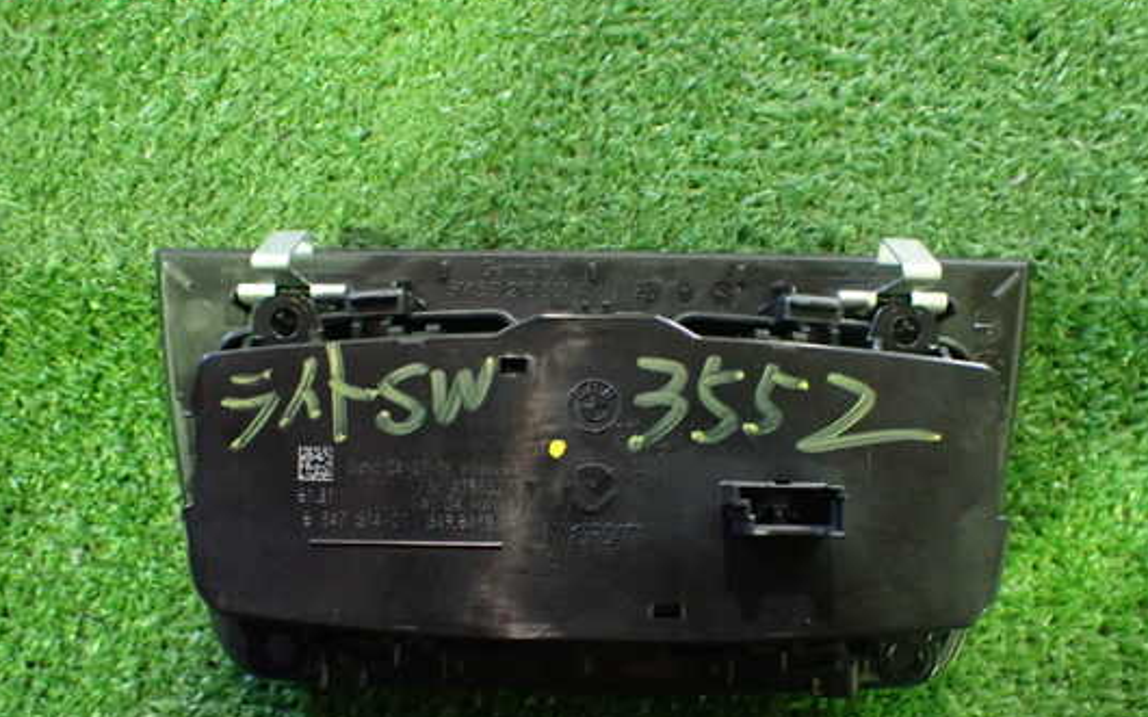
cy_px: 438
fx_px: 1126
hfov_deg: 54.0
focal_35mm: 36
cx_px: 559
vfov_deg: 35.2
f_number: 2.3
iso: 1000
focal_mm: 5.4
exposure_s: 1/30
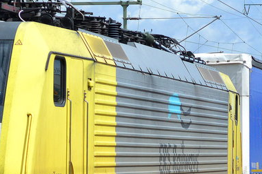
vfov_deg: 5.3
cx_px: 92
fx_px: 1893
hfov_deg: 7.9
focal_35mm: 261
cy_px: 138
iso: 400
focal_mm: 55
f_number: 6.3
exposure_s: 1/2000
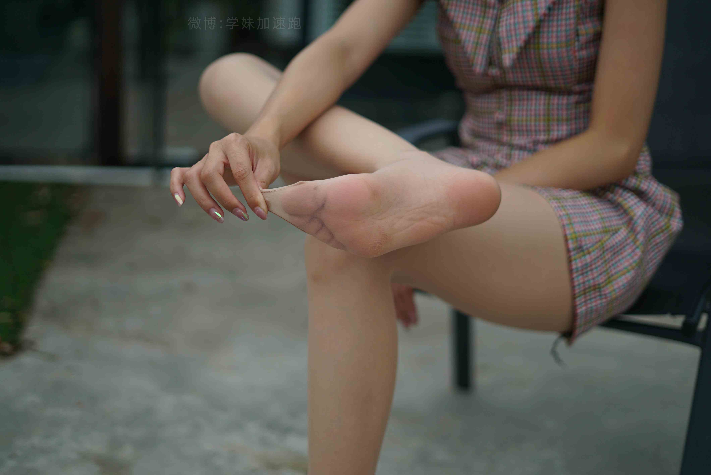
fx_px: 988
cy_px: 238
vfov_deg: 27.0
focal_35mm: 50
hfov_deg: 39.6
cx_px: 356
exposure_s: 1/2000
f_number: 1.8
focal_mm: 50
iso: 200
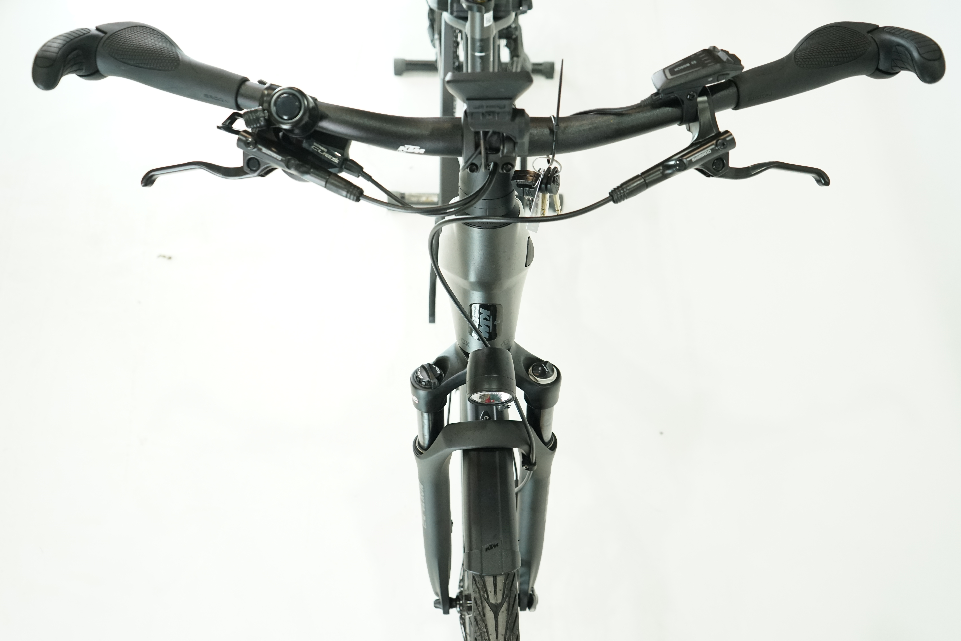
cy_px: 320
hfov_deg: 63.7
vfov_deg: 45.0
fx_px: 774
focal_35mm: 29
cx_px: 480
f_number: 5
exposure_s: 1/200
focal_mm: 29
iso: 2500
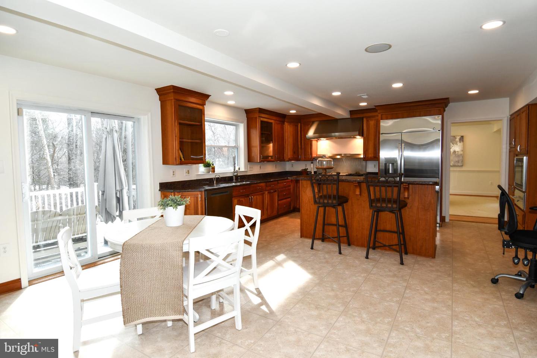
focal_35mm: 18
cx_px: 268
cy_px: 179
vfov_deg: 67.4
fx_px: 268
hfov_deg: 90.0
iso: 200
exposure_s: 1/100
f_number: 5
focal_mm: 12
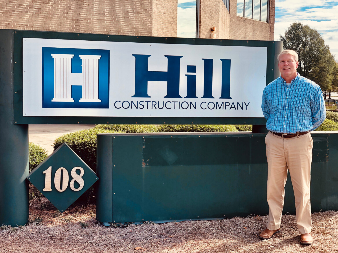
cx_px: 169
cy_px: 126
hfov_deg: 36.8
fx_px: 508
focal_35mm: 52
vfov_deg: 28.0
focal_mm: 6
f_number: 2.4
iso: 16
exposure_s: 1/450
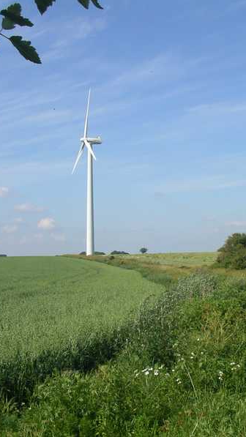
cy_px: 218
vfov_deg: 38.5
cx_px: 178
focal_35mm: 54
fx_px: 626
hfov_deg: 22.1
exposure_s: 1/160
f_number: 6.9
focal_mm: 5.7
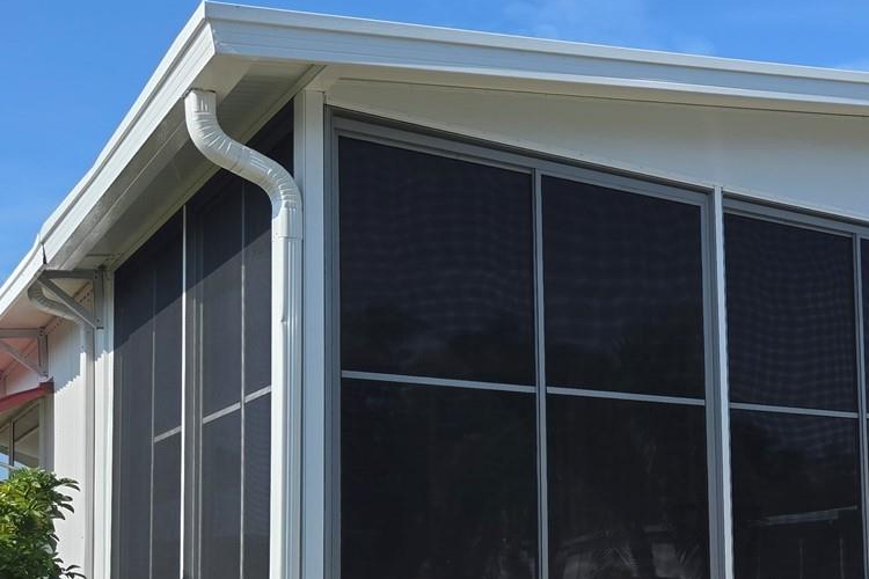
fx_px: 1231
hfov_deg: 36.7
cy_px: 492
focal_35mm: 51
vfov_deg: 25.8
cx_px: 760
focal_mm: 5.4
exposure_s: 1/2921
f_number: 1.8
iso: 50
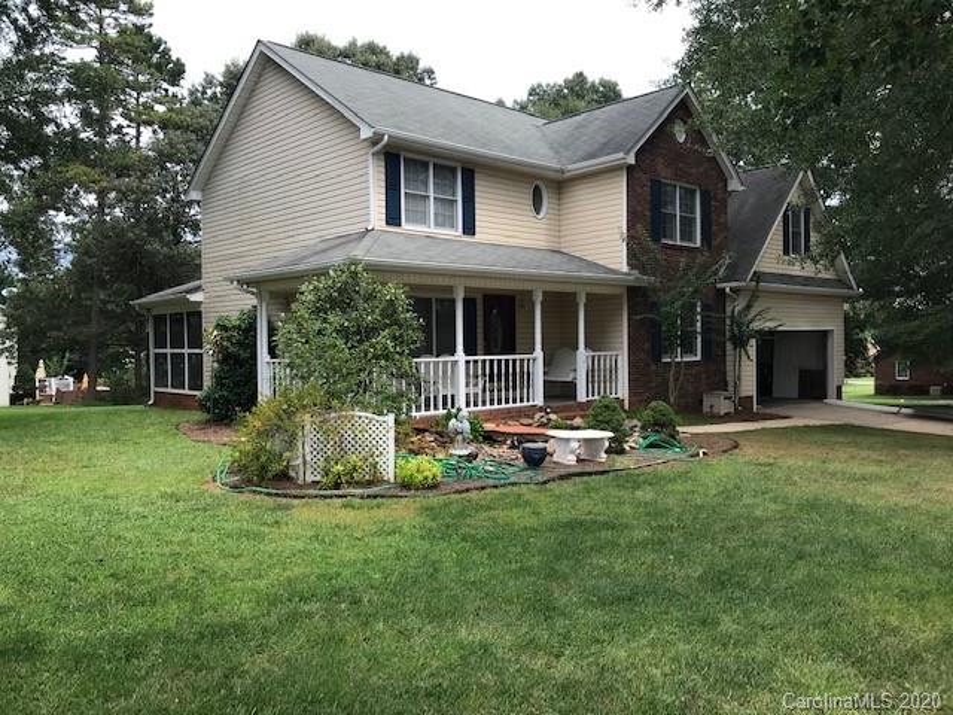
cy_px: 358
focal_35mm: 28
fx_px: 771
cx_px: 476
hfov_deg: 63.4
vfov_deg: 49.7
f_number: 1.8
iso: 20
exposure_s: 1/863
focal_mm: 3.99
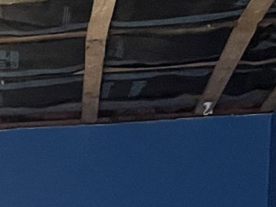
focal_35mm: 153
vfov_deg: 8.8
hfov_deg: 11.3
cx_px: -326
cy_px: 502
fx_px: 1220
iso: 500
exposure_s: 1/40
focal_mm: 5.1
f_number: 1.6
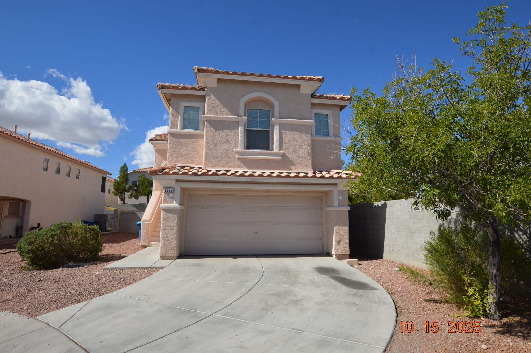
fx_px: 287
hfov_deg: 85.5
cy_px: 176
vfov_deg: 63.1
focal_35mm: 20
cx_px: 266
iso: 100
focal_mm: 13
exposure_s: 1/200
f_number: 10
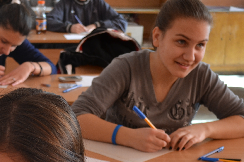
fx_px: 685
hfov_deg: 20.1
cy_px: 108
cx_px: 65
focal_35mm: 101
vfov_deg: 13.5
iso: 400
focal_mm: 30
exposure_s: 1/80
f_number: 4.5
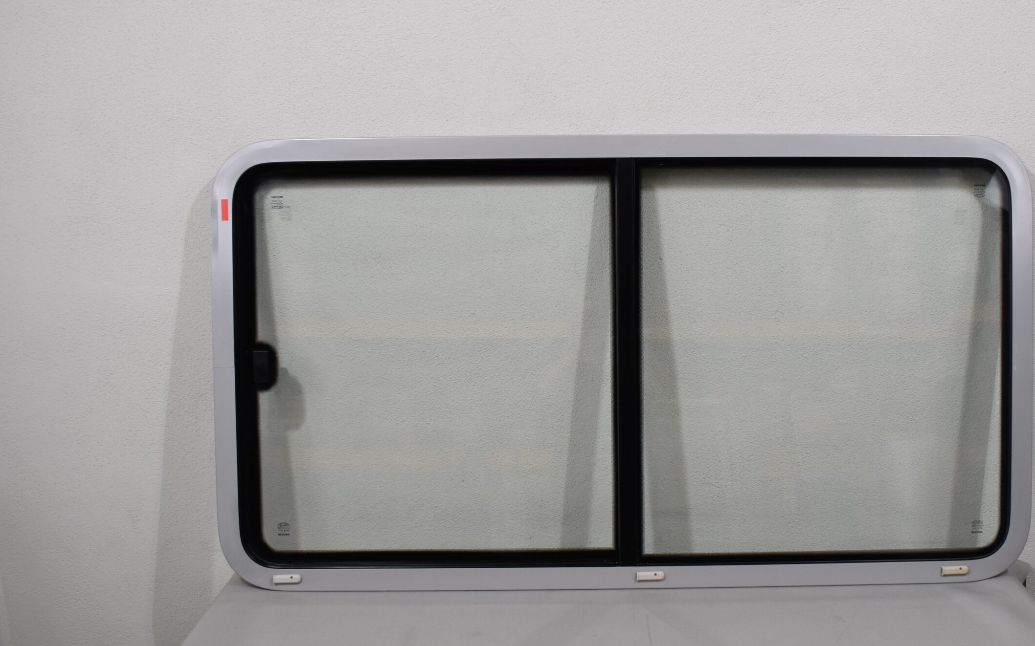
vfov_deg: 34.4
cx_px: 622
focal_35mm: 37
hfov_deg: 52.4
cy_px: 357
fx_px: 1044
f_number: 5.6
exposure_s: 1/125
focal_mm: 20
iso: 400
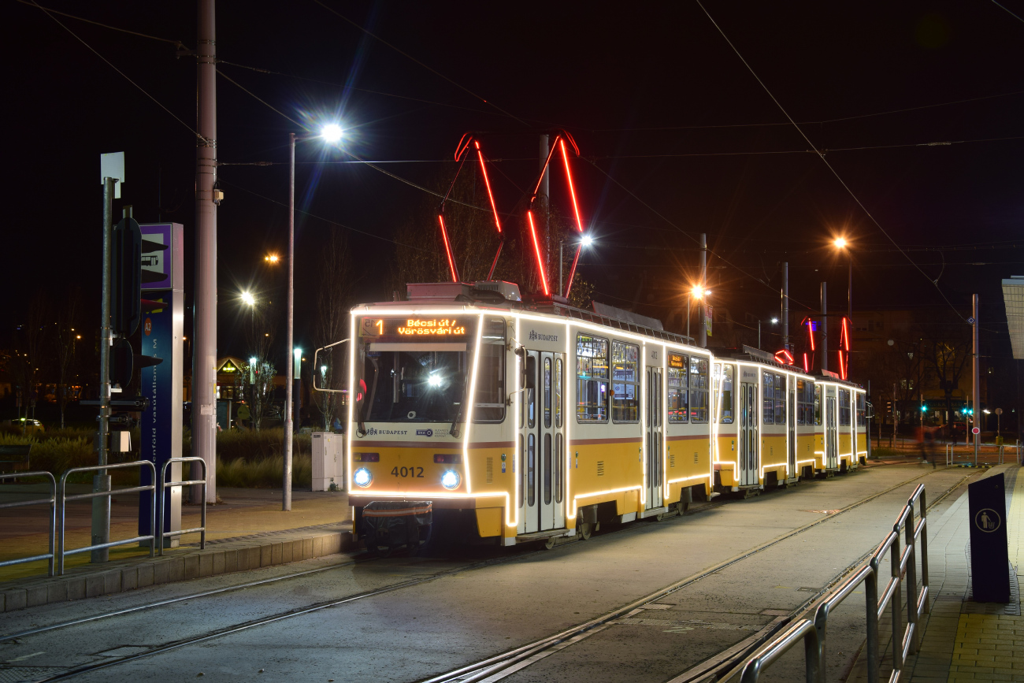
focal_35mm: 57
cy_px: 342
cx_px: 512
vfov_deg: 23.8
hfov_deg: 35.0
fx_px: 1621
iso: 200
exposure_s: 1/2
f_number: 6.3
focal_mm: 38
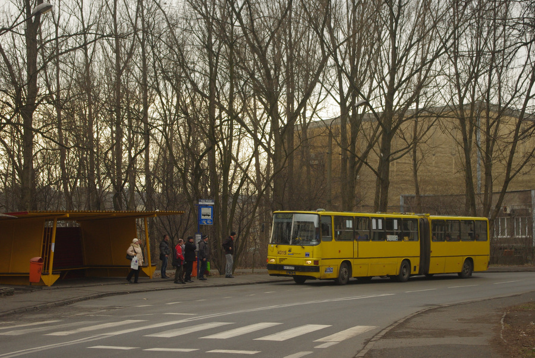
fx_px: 1070
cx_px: 268
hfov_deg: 28.1
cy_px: 179
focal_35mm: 72
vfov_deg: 18.9
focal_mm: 47.5
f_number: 5.6
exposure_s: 1/400
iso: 500
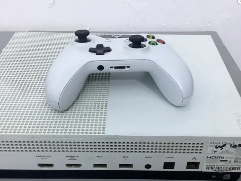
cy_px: 112
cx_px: 127
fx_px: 306
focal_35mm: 44
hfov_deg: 42.9
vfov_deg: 32.7
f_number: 2.4
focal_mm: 3.3
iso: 250
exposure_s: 1/60
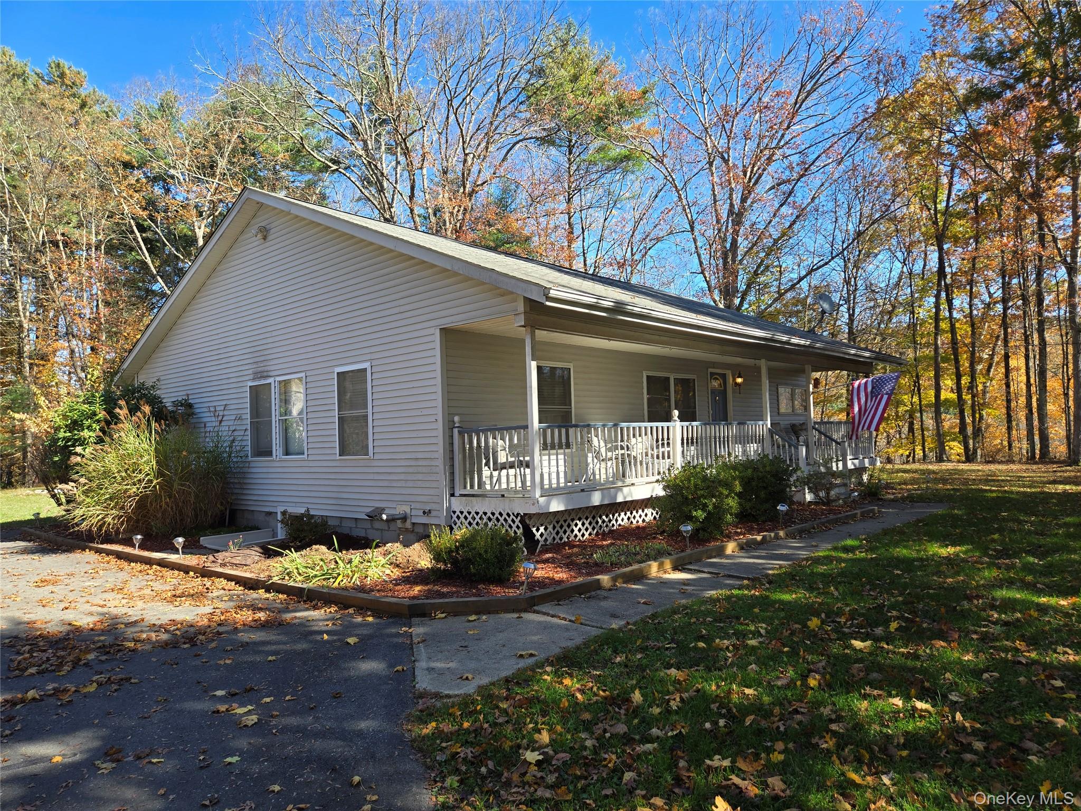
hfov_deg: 73.9
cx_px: 540
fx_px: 718
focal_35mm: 23
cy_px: 406
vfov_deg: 58.9
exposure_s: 1/432
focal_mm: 5.4
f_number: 1.8
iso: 25
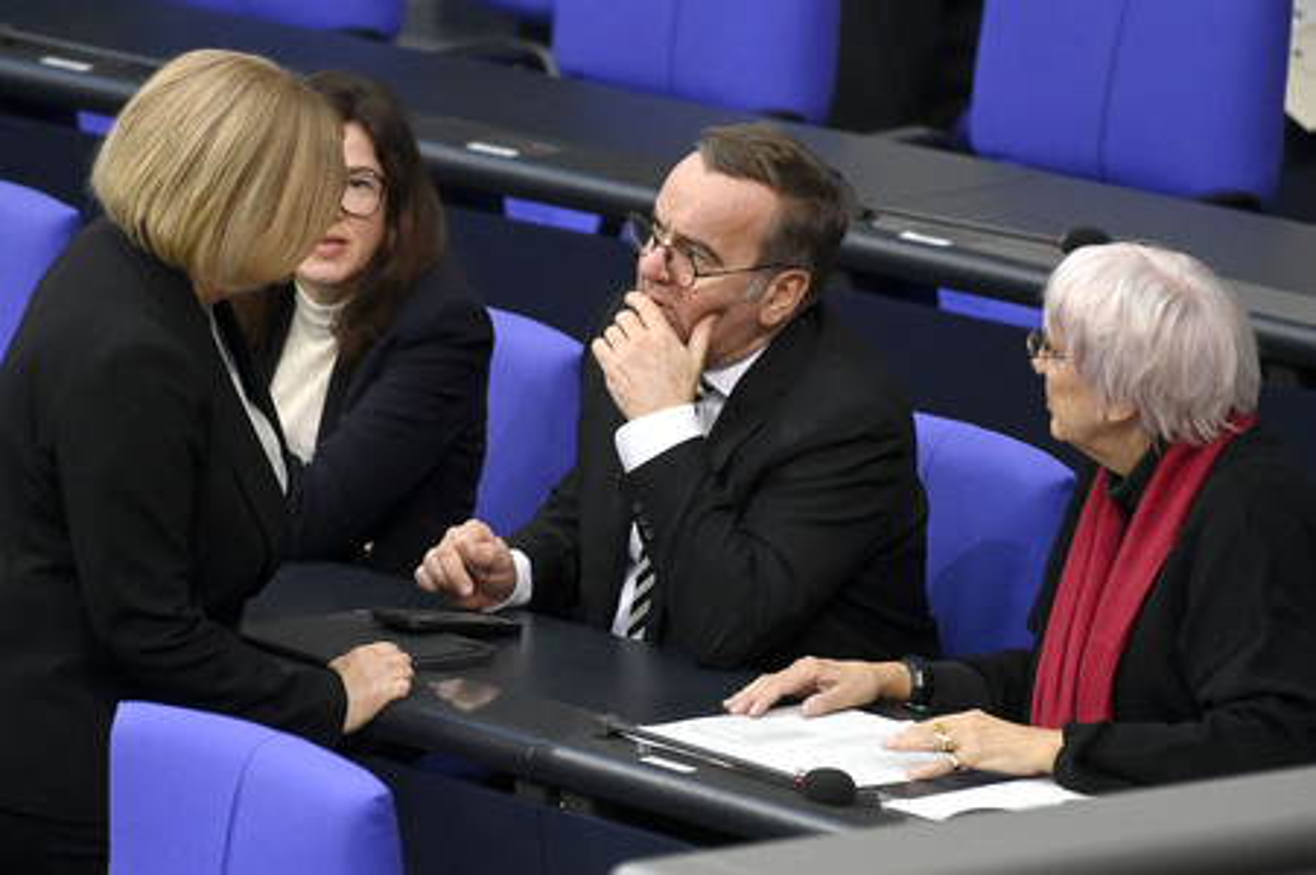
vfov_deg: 3.1
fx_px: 16437
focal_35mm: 450
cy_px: 438
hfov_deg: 4.6
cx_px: 658
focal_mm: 450
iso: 10000
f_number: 5.6
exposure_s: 1/400
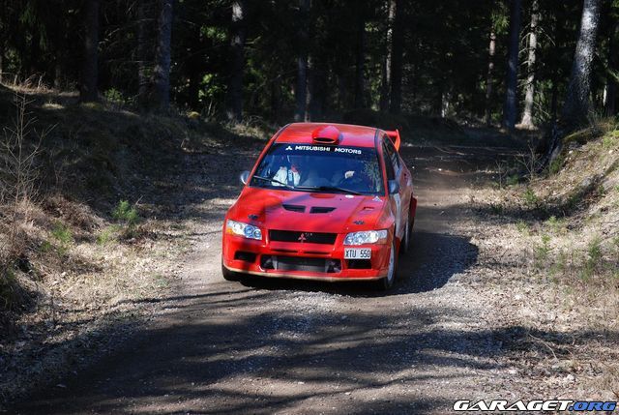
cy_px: 208
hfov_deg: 14.8
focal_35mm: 138
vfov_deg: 10.0
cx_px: 310
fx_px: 2377
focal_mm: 92
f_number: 4.5
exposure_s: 1/500
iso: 280
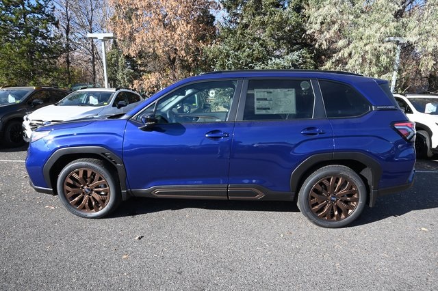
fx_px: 231
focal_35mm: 19
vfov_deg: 64.5
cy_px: 146
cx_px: 219
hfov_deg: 86.9
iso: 320
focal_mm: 19
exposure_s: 1/30
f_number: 22
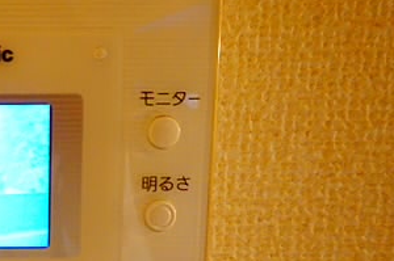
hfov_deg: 31.3
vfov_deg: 23.0
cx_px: -20
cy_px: 206
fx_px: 634
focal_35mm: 58
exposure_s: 1/60
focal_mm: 16
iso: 3200
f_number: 3.5
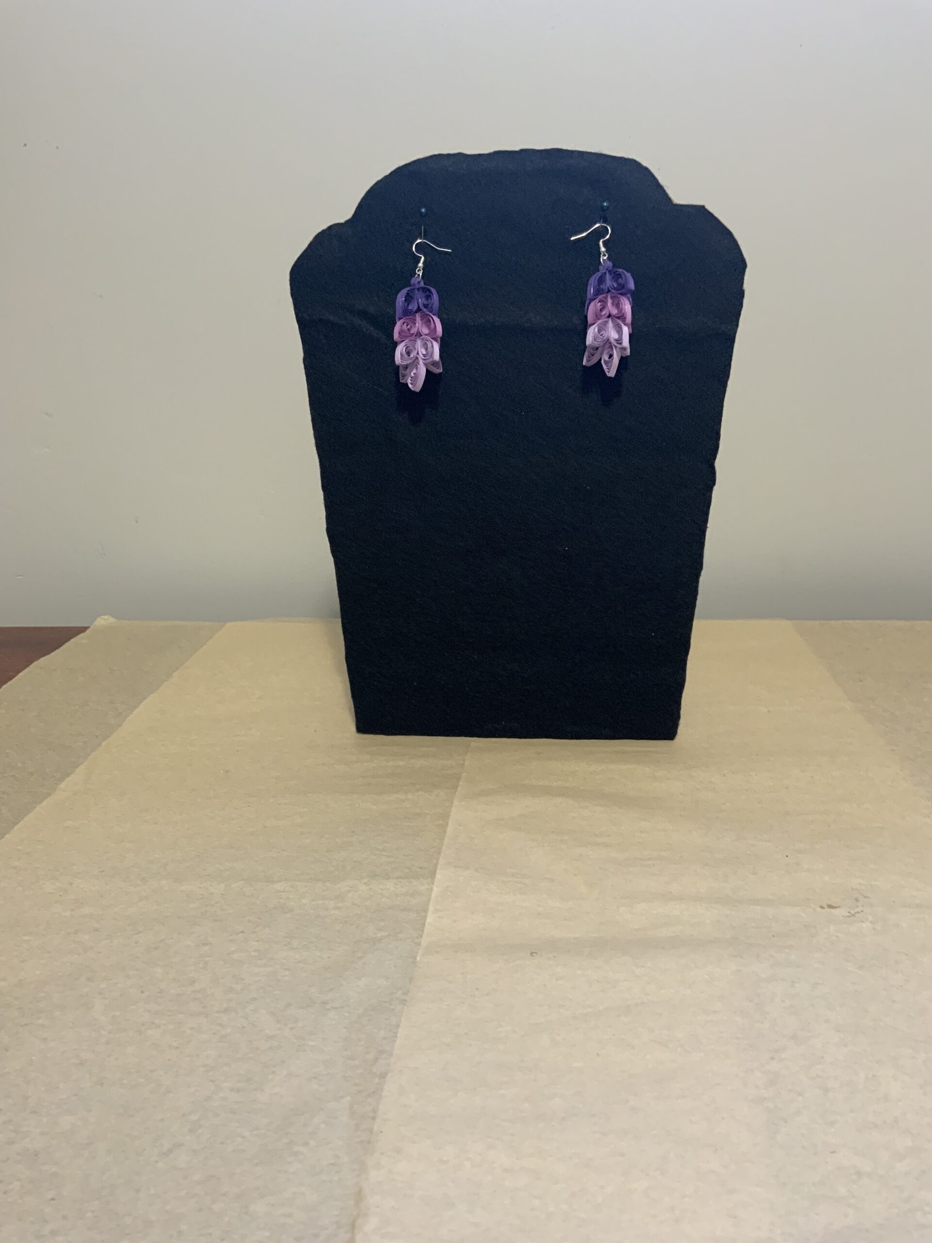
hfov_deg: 48.2
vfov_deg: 61.7
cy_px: 622
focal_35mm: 29
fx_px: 1041
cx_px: 466
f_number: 1.8
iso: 125
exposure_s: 1/60
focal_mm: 3
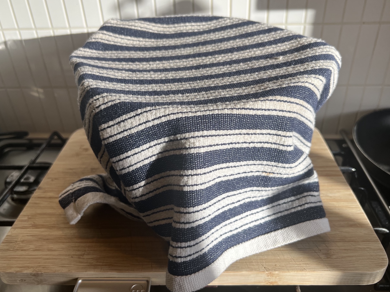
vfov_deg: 48.2
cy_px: 141
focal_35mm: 29
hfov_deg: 61.7
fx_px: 327
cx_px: 197
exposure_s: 1/957
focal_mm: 5.7
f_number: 1.5
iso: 50
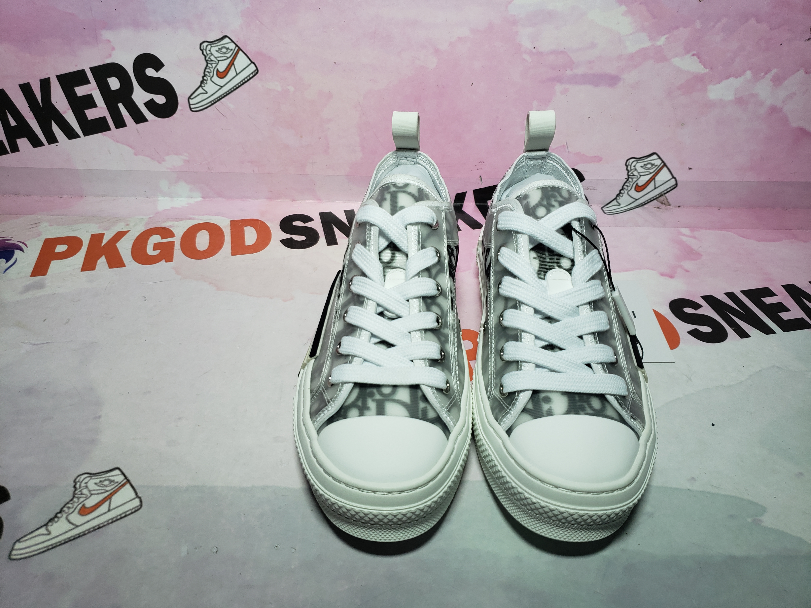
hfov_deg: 67.3
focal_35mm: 26
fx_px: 609
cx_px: 406
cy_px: 304
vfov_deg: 53.1
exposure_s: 1/604
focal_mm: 4.3
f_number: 1.5
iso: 50
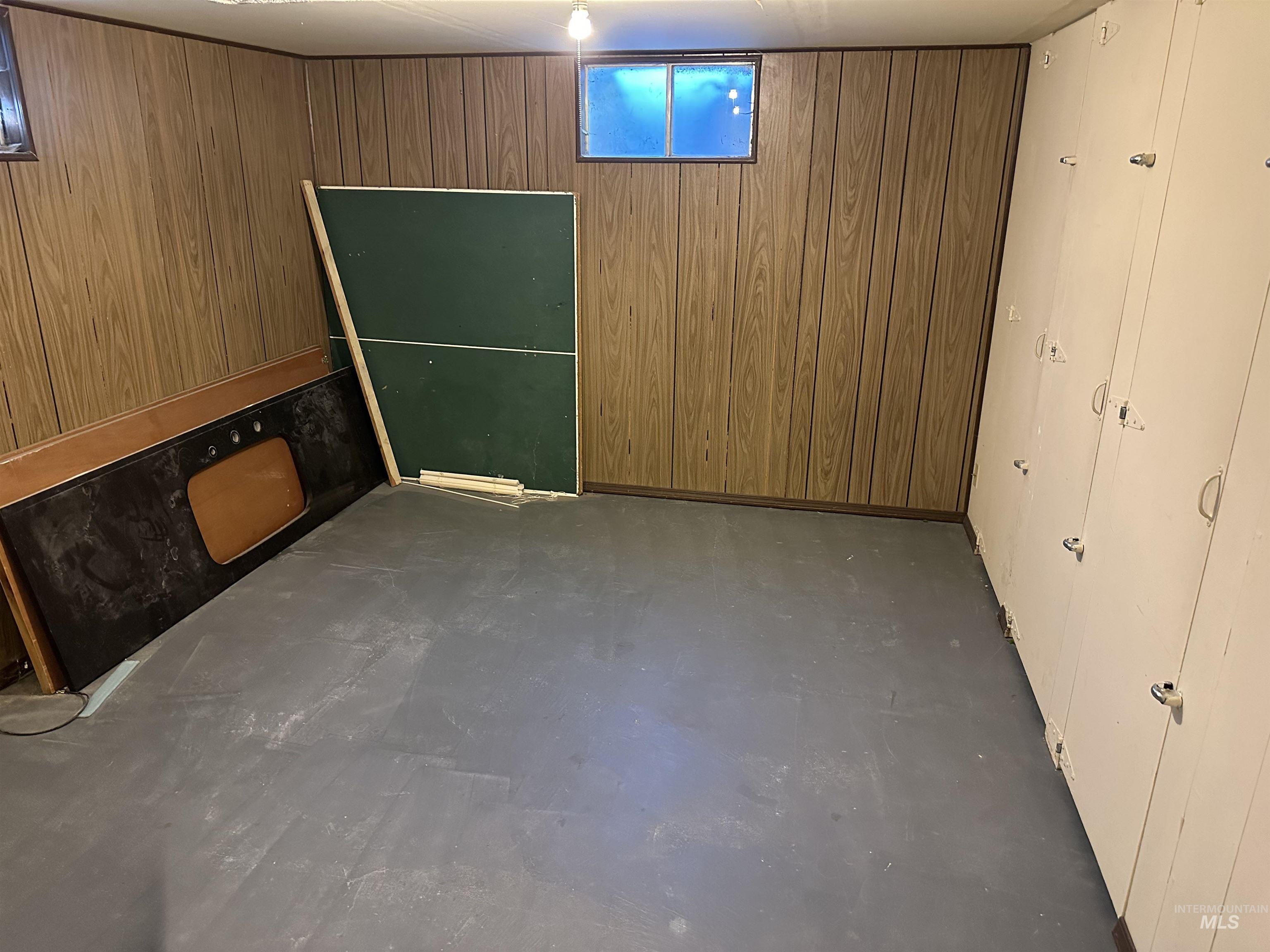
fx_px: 881
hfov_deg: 71.6
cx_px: 635
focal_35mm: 24
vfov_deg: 56.8
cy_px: 476
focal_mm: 6.86
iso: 800
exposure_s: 1/40
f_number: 1.78
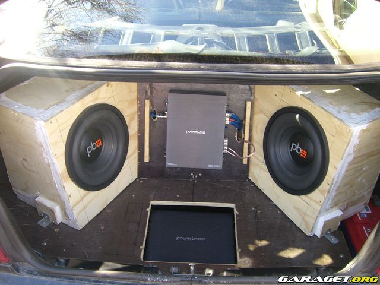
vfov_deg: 37.7
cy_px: 142
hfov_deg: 49.0
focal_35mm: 38
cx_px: 190
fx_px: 417
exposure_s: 1/160
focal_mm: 6.2
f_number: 2.7
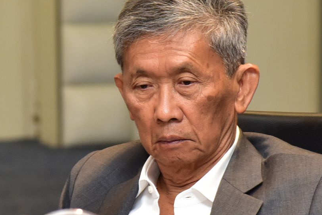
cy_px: 112
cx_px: 83
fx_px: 3317
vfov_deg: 3.7
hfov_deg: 5.6
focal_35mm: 371
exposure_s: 1/80
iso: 2000
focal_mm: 120
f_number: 5
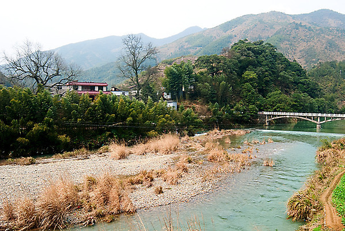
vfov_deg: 41.8
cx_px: 172
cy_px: 116
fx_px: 302
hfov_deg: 59.4
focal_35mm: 32
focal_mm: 21
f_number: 11
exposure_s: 1/160
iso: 200
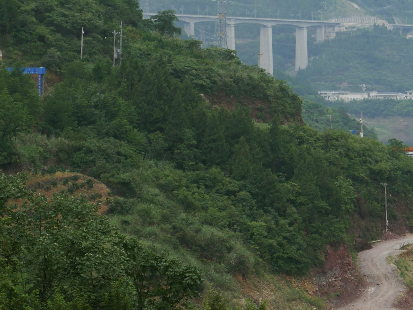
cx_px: 328
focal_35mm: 210
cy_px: -13
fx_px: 2505
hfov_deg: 9.4
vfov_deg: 7.0
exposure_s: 1/320
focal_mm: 42
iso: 200
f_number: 8
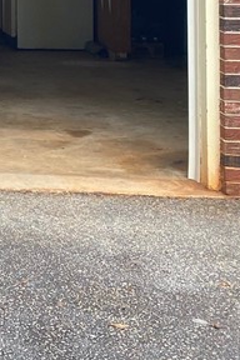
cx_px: -328
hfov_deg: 11.8
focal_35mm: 96
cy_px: -52
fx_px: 960
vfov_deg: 20.1
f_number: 1.8
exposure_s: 1/724
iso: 32
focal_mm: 4.25
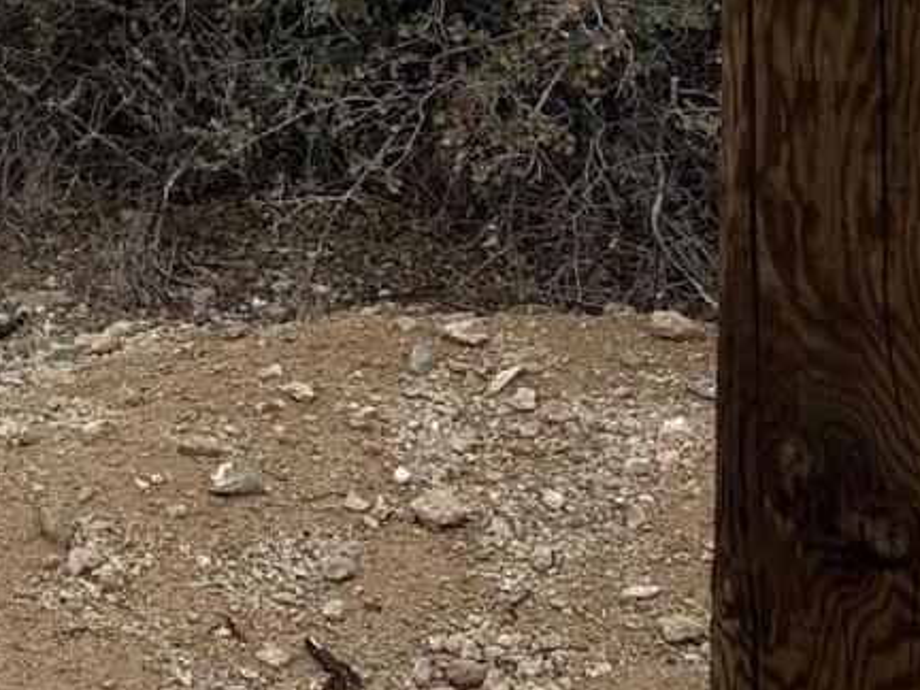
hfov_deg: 15.3
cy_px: -554
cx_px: -743
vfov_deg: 12.2
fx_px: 2950
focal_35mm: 111
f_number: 1.78
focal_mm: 6.76
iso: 80
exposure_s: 1/3584
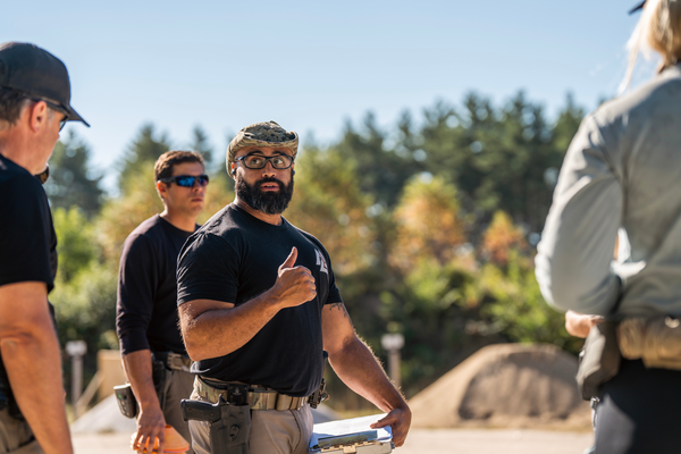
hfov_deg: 20.2
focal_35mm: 101
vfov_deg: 13.6
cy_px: 227
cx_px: 340
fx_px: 1910
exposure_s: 1/1600
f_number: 3.2
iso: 125
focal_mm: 101
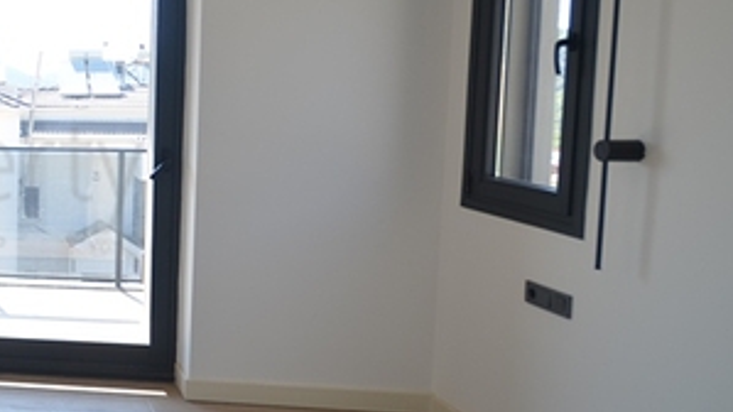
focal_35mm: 38
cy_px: 142
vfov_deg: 31.0
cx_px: -151
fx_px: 738
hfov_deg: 38.6
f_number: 5.6
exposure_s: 1/80
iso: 100
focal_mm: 10
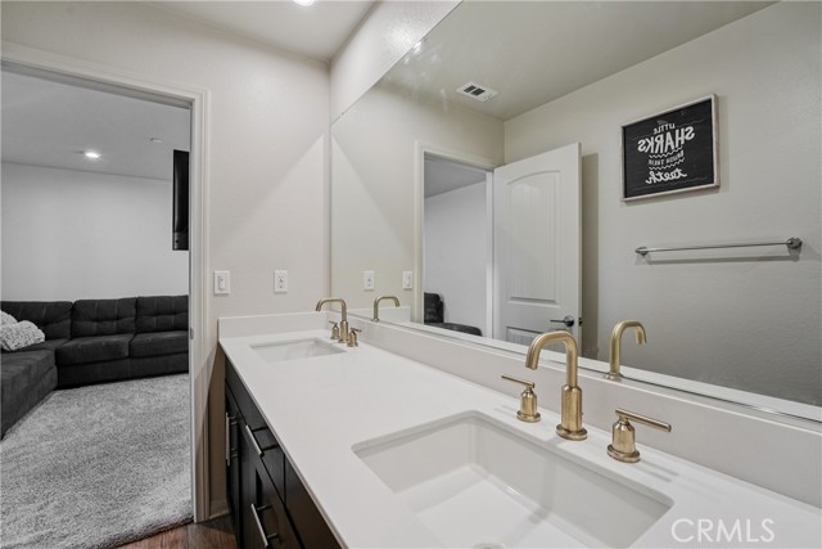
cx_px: 411
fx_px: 349
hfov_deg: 99.3
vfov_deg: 76.2
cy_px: 274
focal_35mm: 15
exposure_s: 1/40
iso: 400
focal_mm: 15.3
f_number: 8
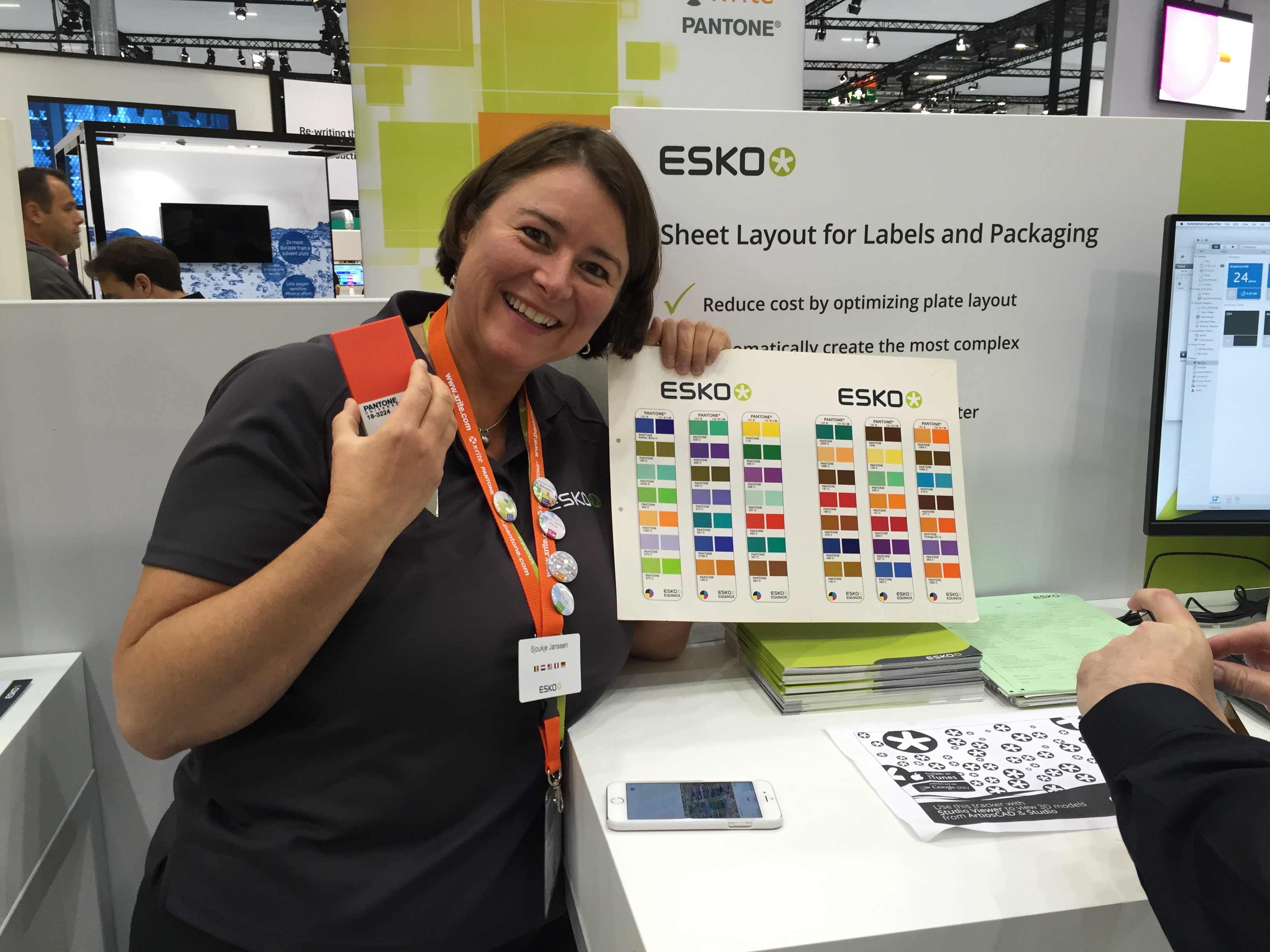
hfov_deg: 61.7
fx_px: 1064
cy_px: 476
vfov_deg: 48.2
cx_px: 635
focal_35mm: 29
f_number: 2.2
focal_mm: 4.15
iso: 40
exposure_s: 1/33
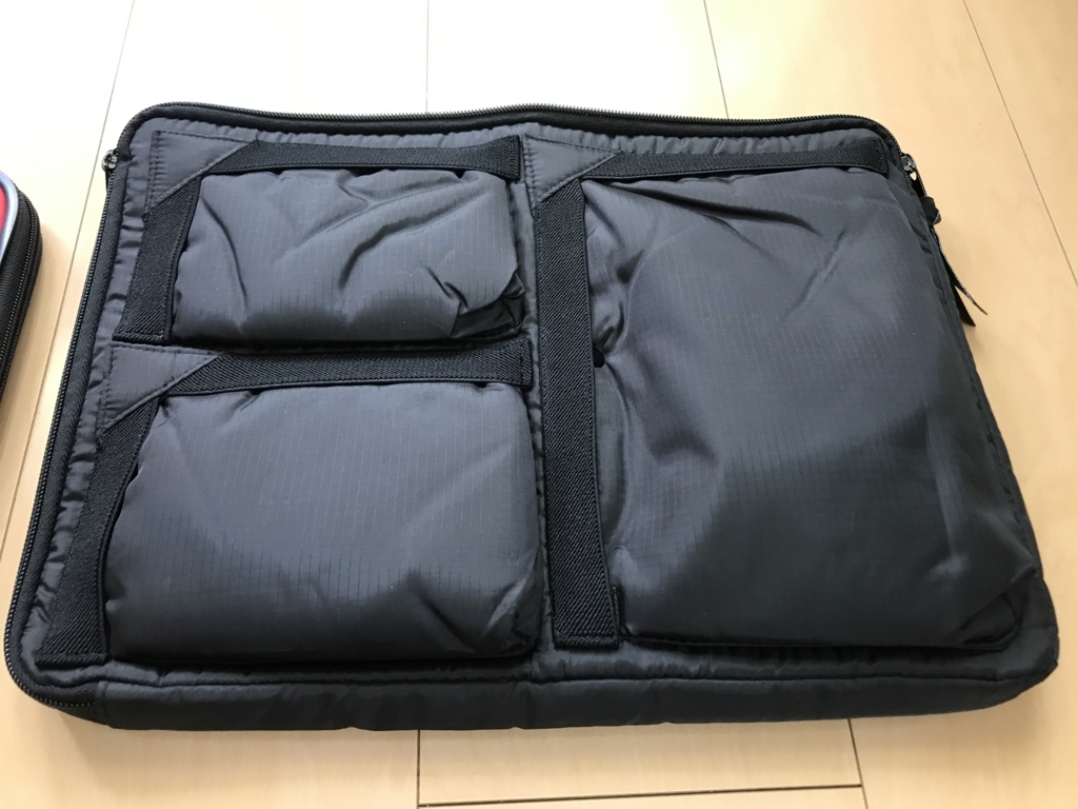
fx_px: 872
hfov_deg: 63.4
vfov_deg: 49.7
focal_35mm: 28
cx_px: 539
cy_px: 404
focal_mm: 3.99
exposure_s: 1/15
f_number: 1.8
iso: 50
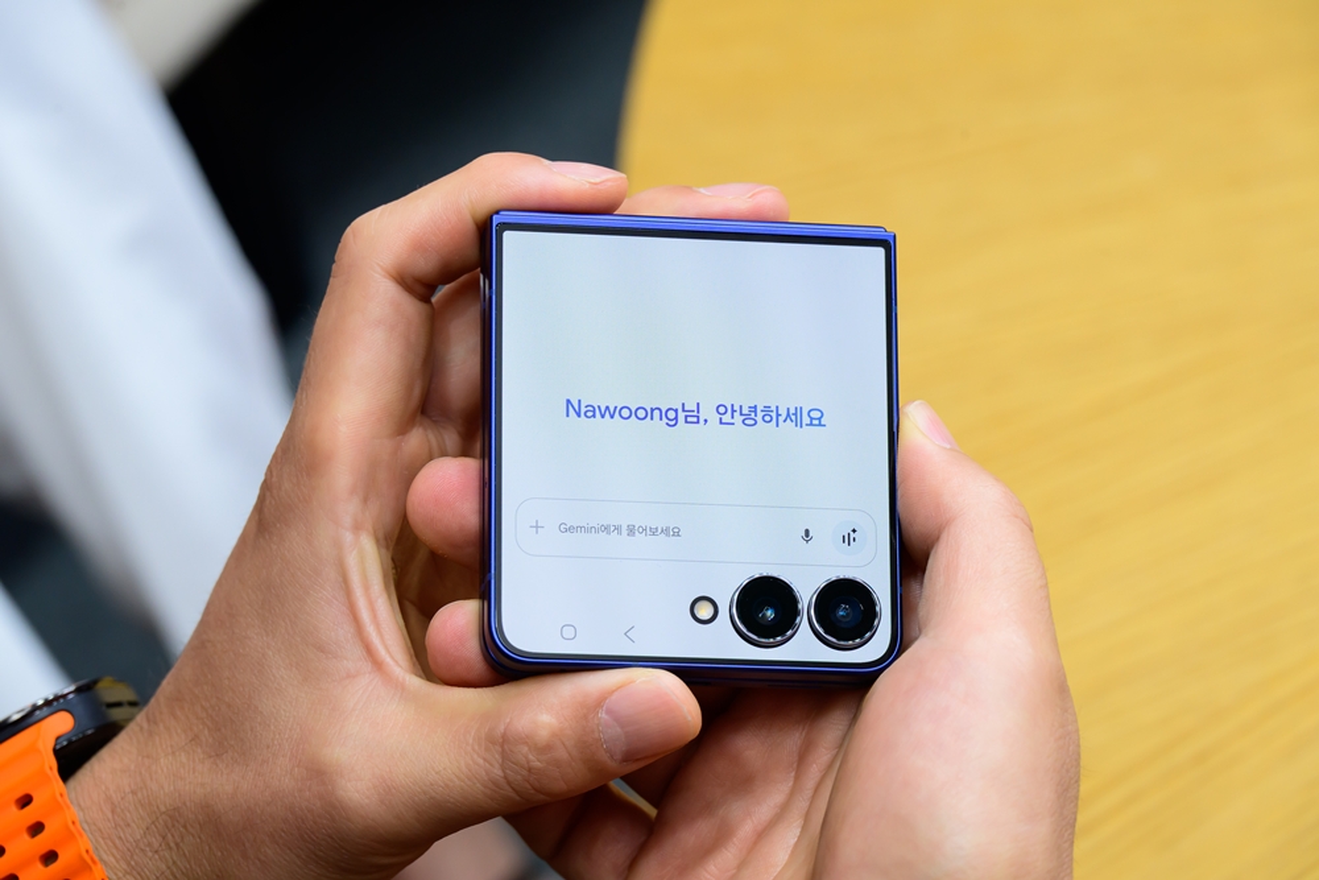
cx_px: 660
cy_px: 440
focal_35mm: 130
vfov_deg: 10.6
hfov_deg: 15.8
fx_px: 4763
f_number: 9.5
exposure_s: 1/60
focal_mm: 130
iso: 1600
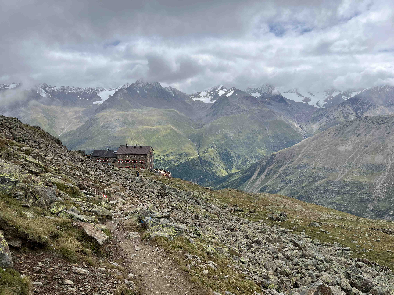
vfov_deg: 53.1
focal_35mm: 26
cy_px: 148
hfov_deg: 67.3
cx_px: 197
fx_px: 296
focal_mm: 5.1
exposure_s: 1/5076
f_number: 1.6
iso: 50
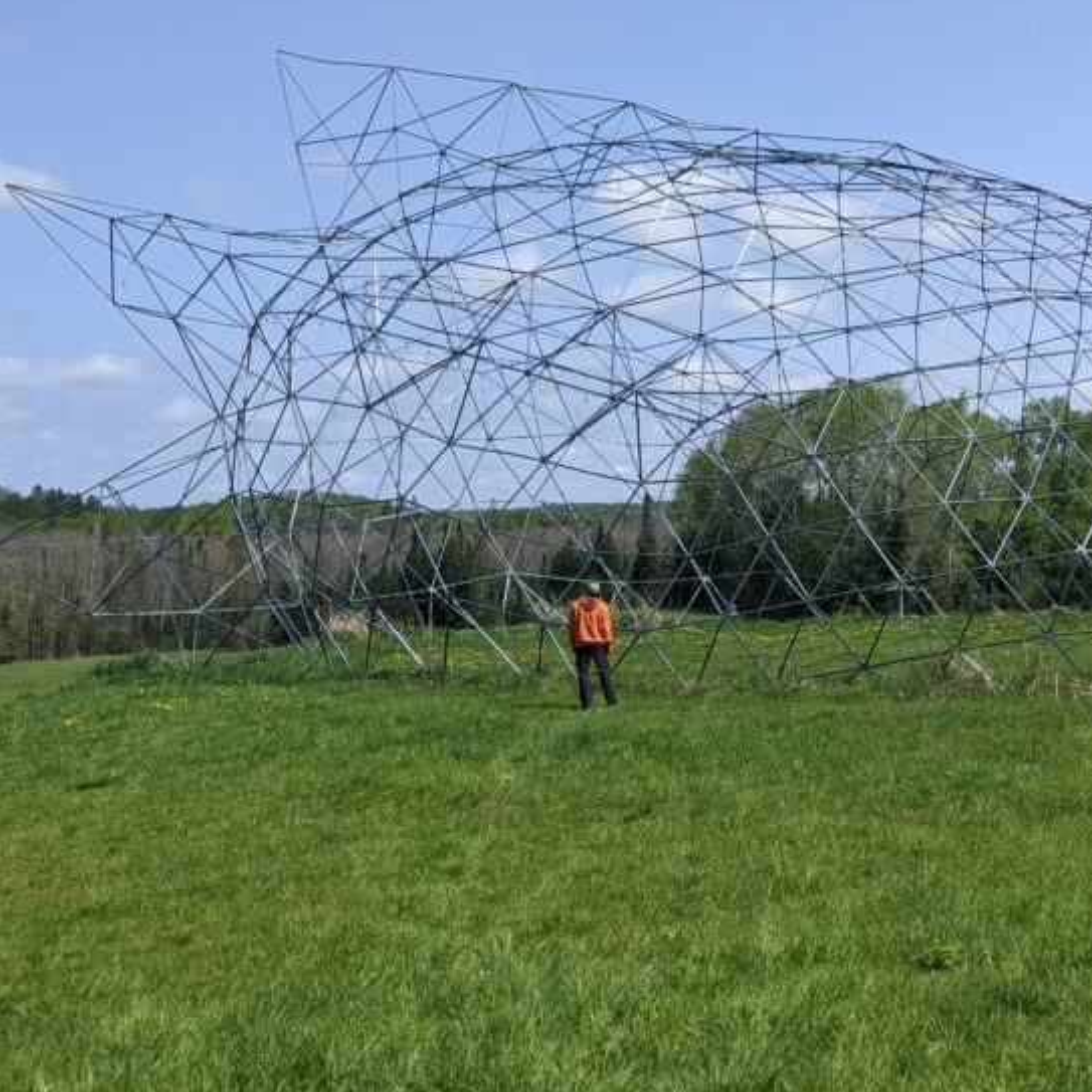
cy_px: 438
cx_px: 800
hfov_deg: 36.8
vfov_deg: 37.4
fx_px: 1606
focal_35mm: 45
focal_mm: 4.44
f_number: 1.8
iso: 82
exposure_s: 1/3906
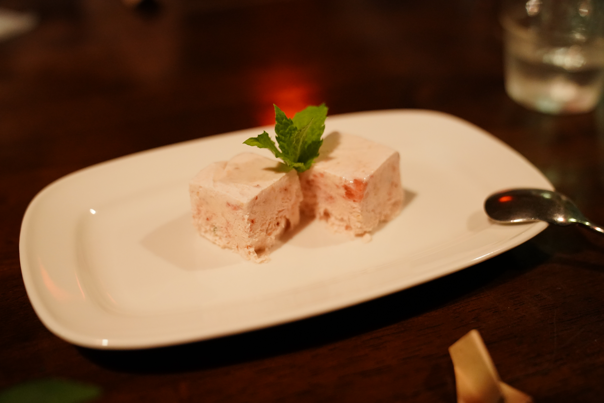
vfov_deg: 34.2
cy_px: 202
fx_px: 654
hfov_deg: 49.6
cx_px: 302
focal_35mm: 39
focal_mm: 39
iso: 5000
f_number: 2.8
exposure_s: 1/80
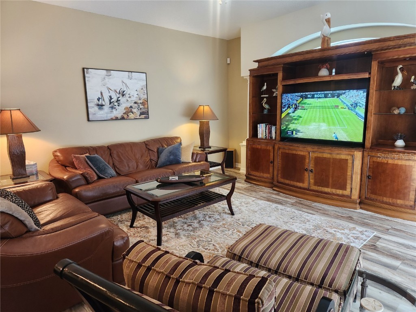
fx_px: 276
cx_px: 208
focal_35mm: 23
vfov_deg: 58.9
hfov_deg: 73.9
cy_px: 156
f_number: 1.8
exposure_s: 1/120
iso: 320
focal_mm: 5.4
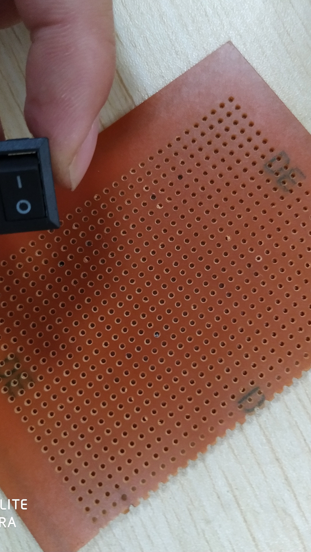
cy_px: 275
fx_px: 513
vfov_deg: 56.6
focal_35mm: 35
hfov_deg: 33.6
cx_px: 185
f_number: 1.9
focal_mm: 3.94
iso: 320
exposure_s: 1/20
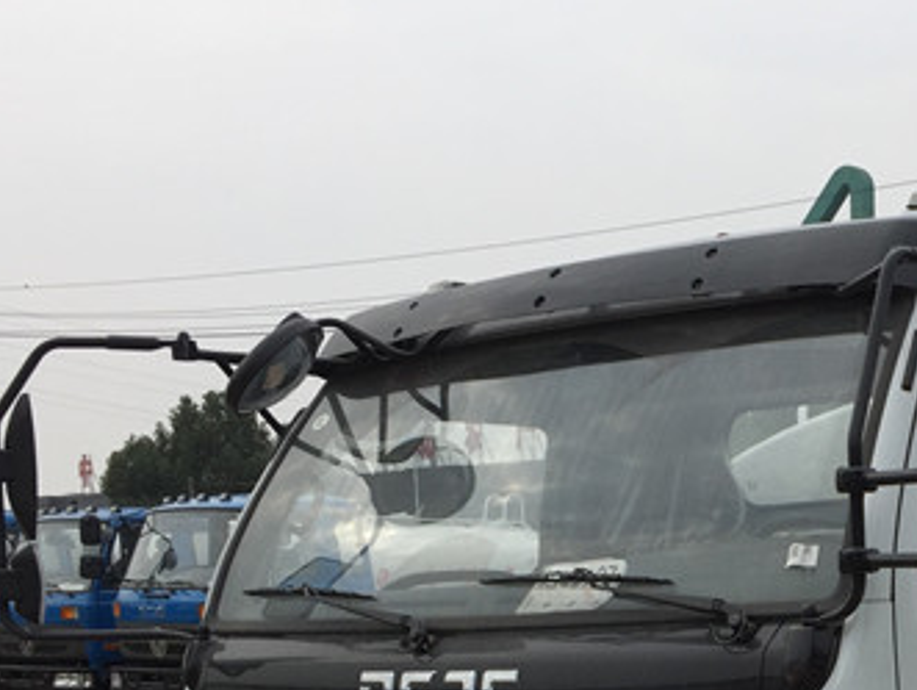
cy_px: 754
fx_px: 1856
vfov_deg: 20.1
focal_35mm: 70
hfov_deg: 26.3
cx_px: 909
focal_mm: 4.15
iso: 32
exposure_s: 1/1647
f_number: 2.2
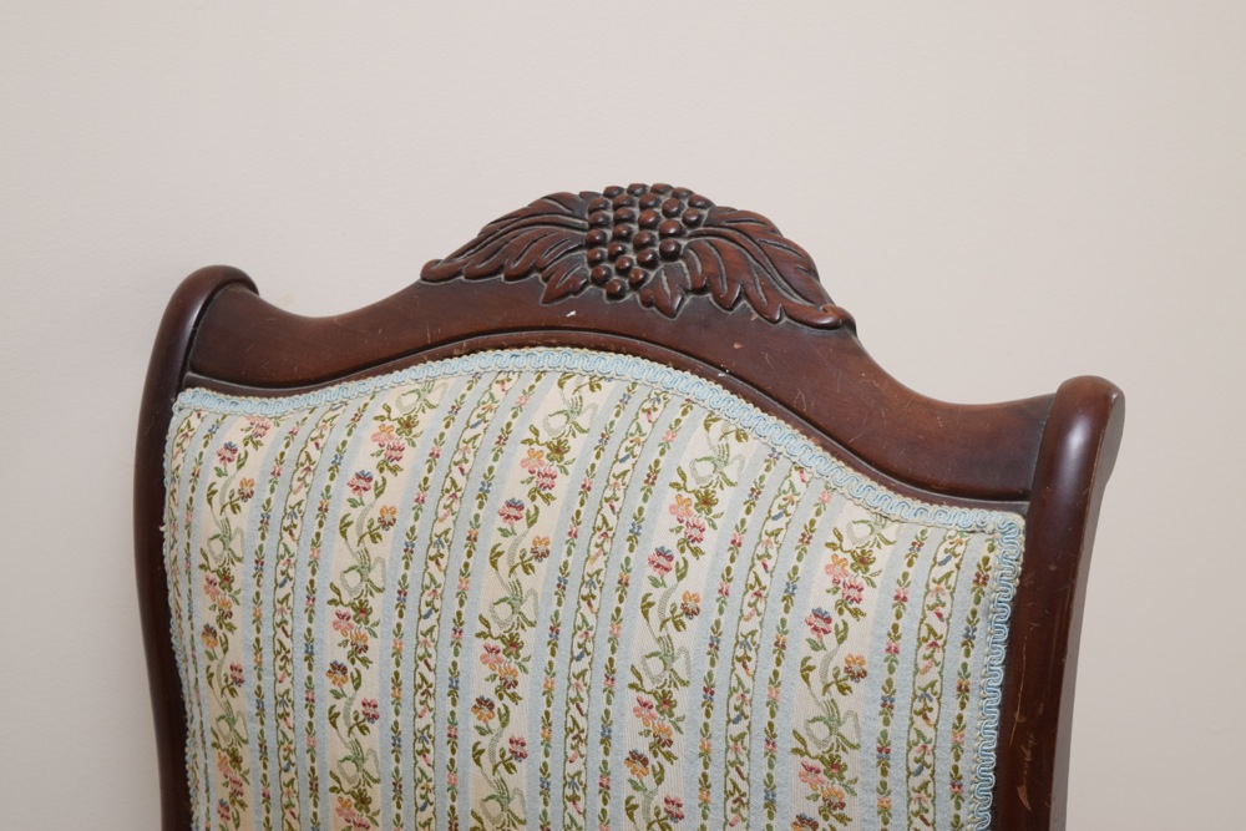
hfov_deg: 24.6
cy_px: 416
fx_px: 2856
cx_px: 623
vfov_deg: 16.6
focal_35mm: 82
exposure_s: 1/60
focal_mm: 55
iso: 900
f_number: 5.6
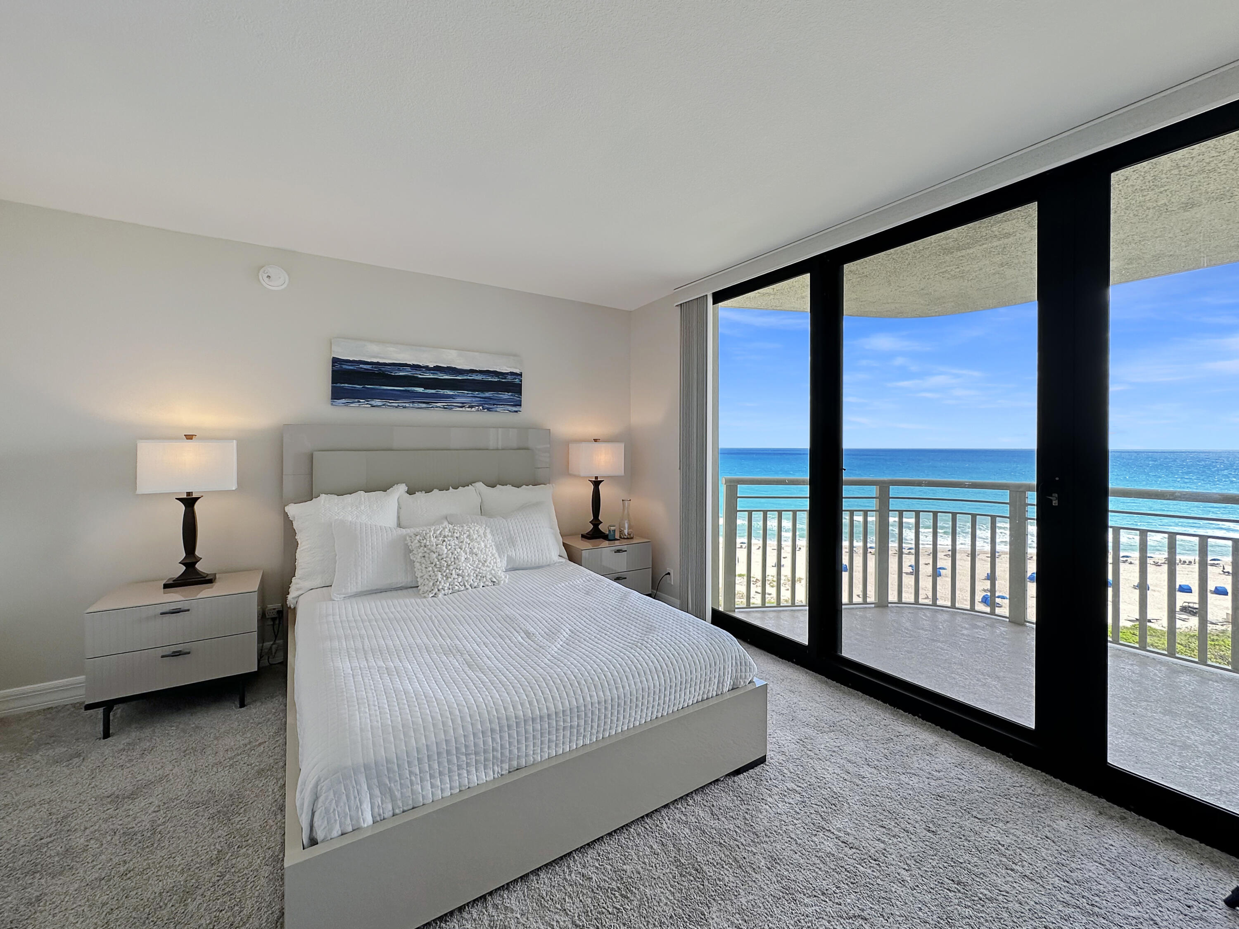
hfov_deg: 102.1
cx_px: 620
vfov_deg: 85.7
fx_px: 501
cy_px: 464
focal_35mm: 14
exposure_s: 1/181
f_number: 2.2
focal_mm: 2.22
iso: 40
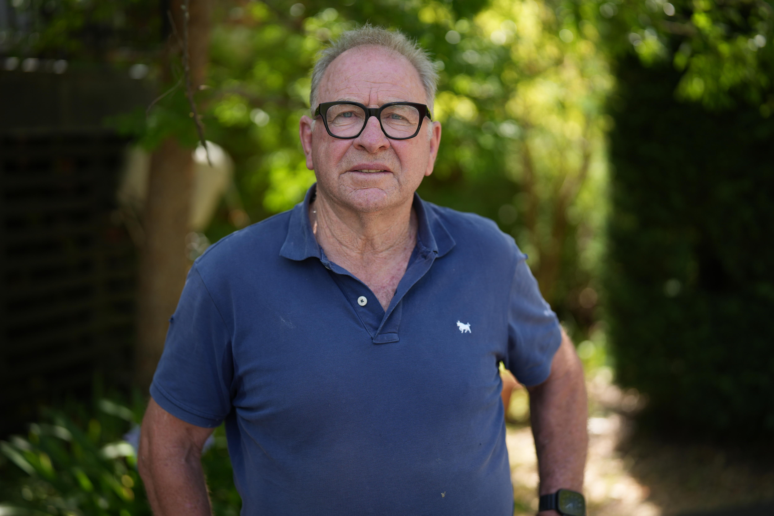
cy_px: 258
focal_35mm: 50
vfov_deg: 27.0
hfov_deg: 39.6
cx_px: 387
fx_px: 1075
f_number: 1.6
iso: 100
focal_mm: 50
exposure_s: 1/1000
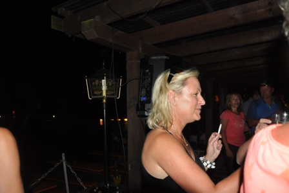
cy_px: 96
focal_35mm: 27
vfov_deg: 47.9
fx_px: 217
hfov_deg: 67.4
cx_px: 144
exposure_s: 1/60
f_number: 3.5
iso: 800
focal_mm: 18
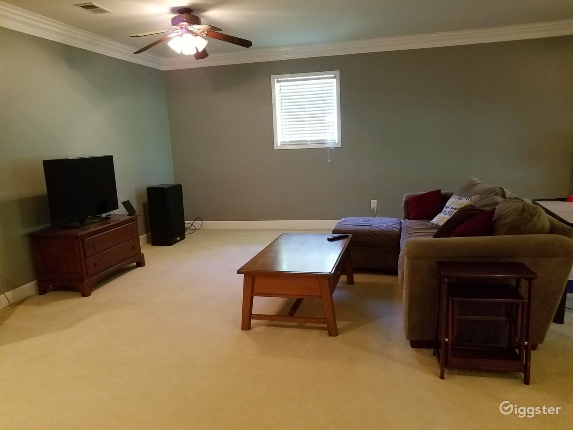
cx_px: 286
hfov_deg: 67.3
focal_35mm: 26
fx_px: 430
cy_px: 215
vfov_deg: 53.1
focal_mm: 4.2
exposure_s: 1/40
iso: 640
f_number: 1.7
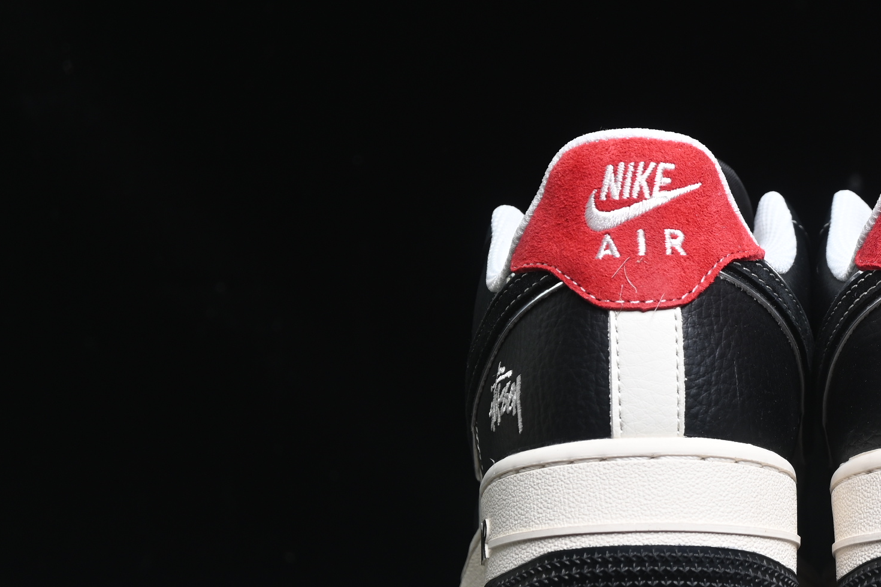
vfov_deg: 9.7
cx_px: 829
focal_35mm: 142
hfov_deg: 14.3
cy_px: 271
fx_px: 3475
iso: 160
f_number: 6.3
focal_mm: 50
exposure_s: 1/50
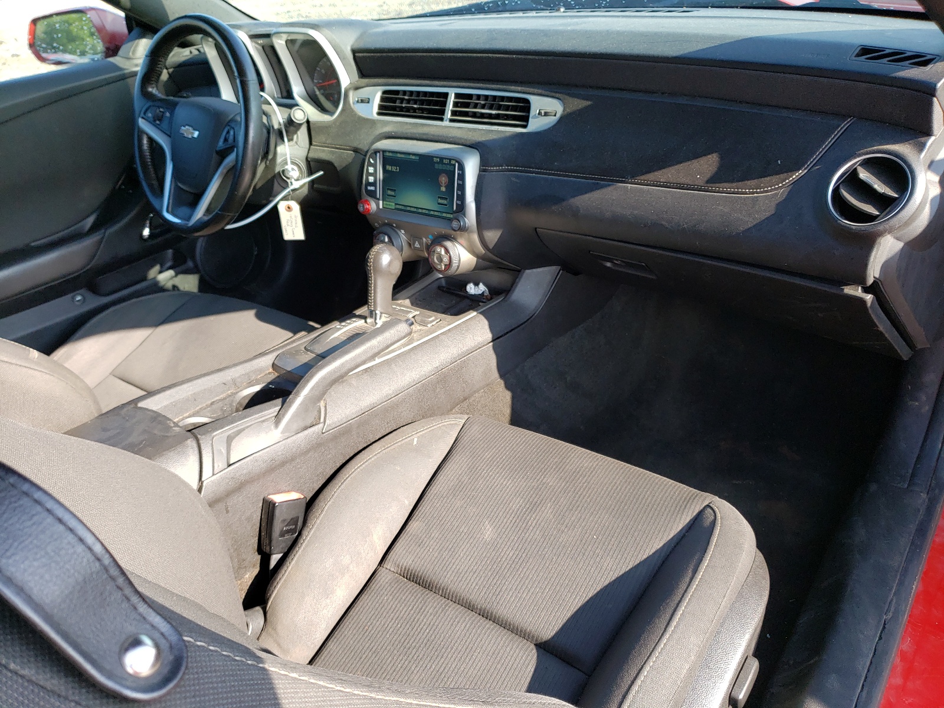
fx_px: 709
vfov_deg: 53.1
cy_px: 354
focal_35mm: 26
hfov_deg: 67.3
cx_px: 472
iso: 50
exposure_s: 1/370
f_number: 1.5
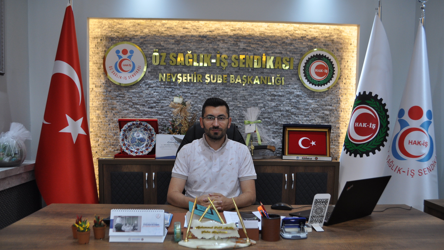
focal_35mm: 32
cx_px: 226
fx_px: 377
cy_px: 148
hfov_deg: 61.0
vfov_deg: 36.6
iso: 560
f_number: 4
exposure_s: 1/60
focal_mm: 20
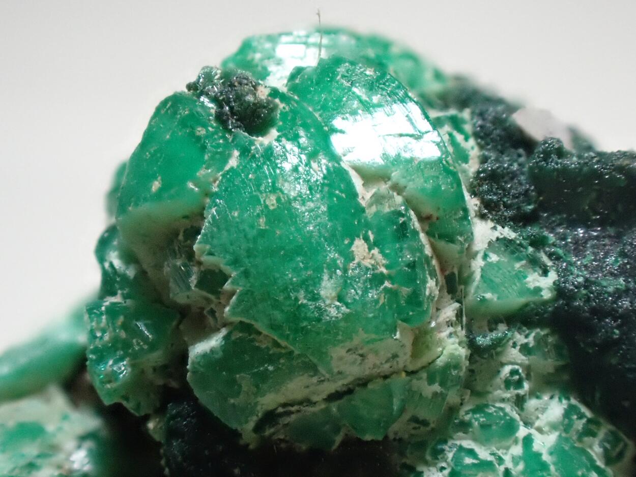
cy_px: 238
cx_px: 318
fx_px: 1838
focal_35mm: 100
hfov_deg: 19.6
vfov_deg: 14.8
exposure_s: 1/200
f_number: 6.3
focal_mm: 18
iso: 800
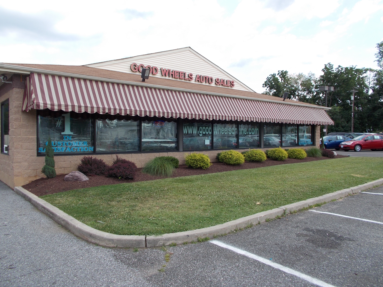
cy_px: 144
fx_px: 288
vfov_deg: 53.1
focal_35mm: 26
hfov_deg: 67.3
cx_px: 192
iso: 80
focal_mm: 4.6
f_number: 3.2
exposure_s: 1/400
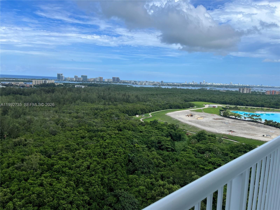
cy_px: 105
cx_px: 140
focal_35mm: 26
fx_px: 210
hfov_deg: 67.3
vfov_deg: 53.1
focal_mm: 5.1
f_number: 1.6
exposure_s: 1/3049
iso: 50
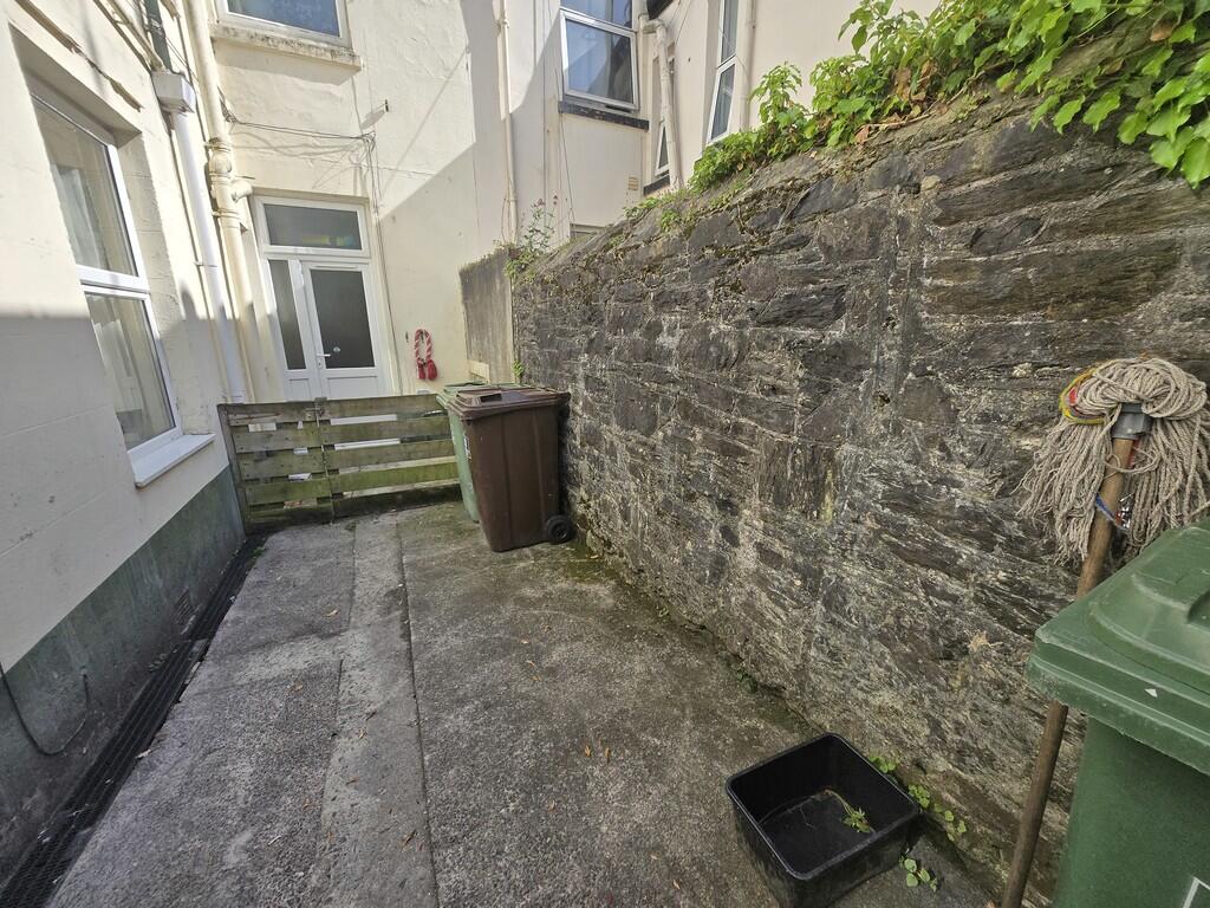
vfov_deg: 89.9
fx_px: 454
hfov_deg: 106.2
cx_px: 605
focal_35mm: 13
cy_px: 454
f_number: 2.2
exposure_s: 1/730
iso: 25
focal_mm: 1.7
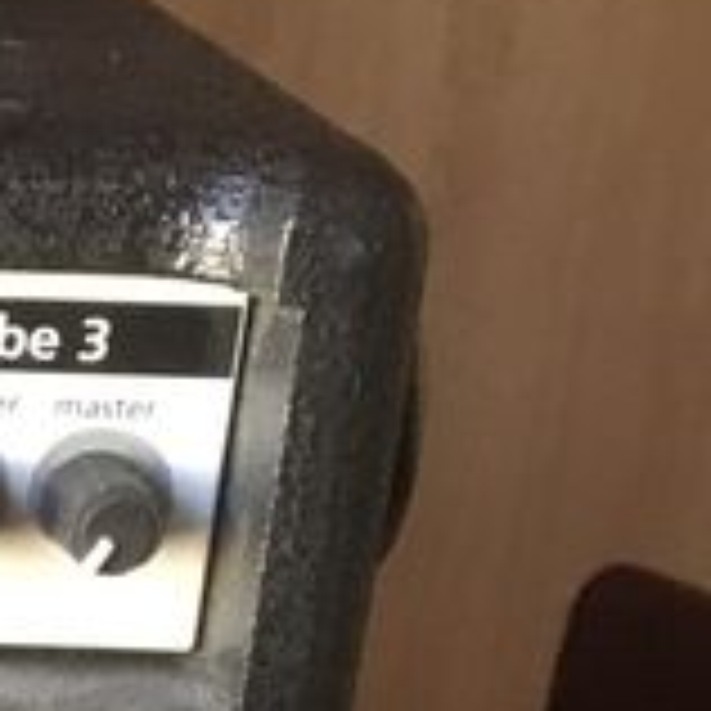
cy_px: 900
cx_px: -1071
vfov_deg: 10.6
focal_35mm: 162
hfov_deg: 9.5
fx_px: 3765
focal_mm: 4.15
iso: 250
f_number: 2.2
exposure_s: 1/33
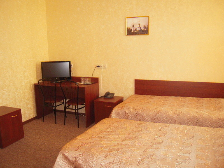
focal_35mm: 28
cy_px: 84
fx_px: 181
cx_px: 112
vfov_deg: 49.7
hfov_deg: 63.4
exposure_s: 1/25
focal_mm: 5
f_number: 2.7
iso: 400
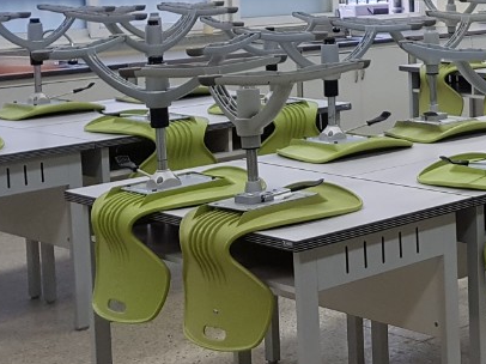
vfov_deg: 17.6
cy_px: 13
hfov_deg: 20.2
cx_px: 749
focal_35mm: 82
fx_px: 1151
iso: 80
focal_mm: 4.2
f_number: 1.7
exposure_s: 1/120
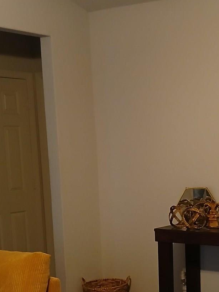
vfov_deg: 26.1
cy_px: 241
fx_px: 616
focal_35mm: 73
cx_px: 205
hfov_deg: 19.7
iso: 250
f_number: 1.8
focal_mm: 3.98
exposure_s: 1/24
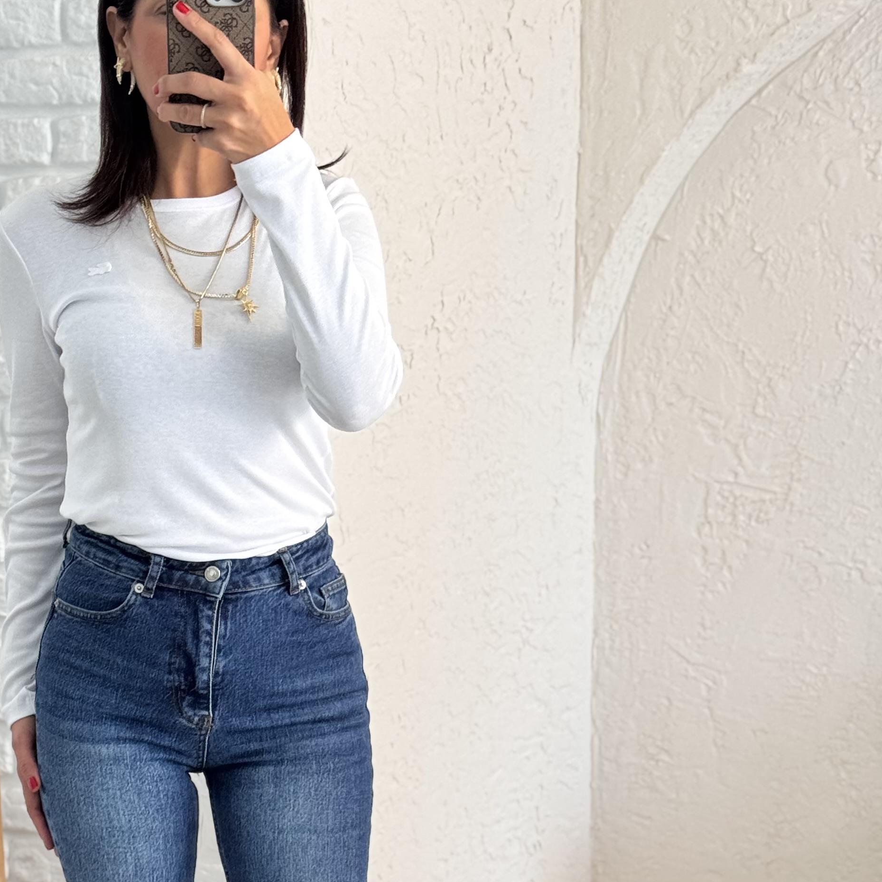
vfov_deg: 18.4
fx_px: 2652
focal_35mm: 92
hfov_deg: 18.7
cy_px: 871
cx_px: 213
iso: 64
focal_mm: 6.76
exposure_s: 1/169
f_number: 1.78
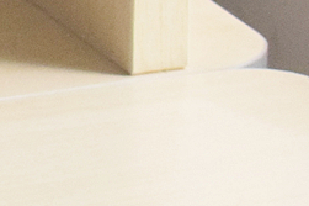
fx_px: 5644
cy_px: 45
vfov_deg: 2.1
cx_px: -849
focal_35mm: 658
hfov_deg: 3.0
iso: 3200
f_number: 10
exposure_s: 1/200
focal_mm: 55
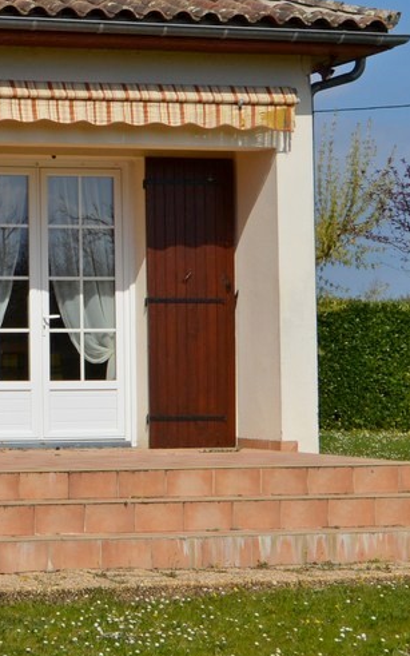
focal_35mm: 112
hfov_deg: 11.3
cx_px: -174
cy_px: 256
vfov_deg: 18.6
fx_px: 2002
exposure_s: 1/320
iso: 100
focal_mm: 20
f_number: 9
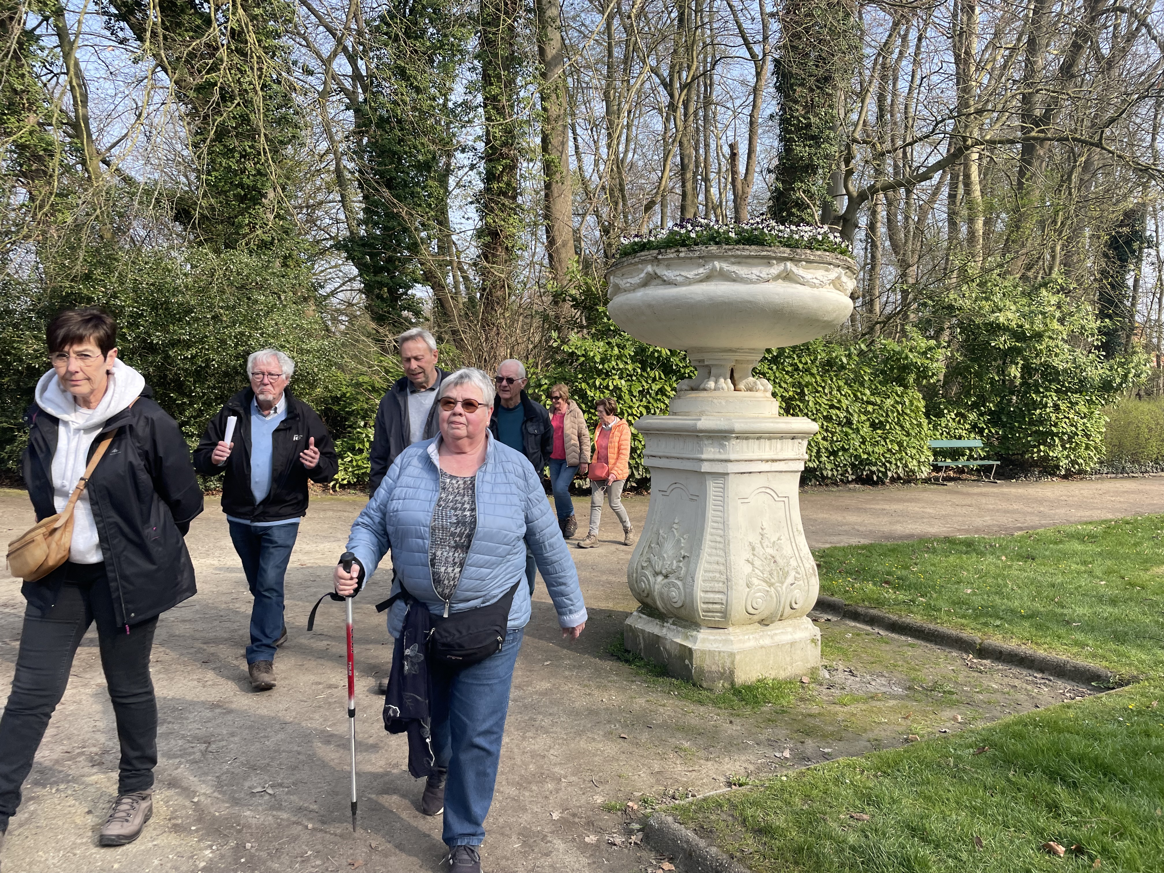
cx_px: 582
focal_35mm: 26
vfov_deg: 53.1
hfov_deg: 67.3
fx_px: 874
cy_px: 436
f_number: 1.6
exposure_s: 1/1082
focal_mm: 4.2
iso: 32
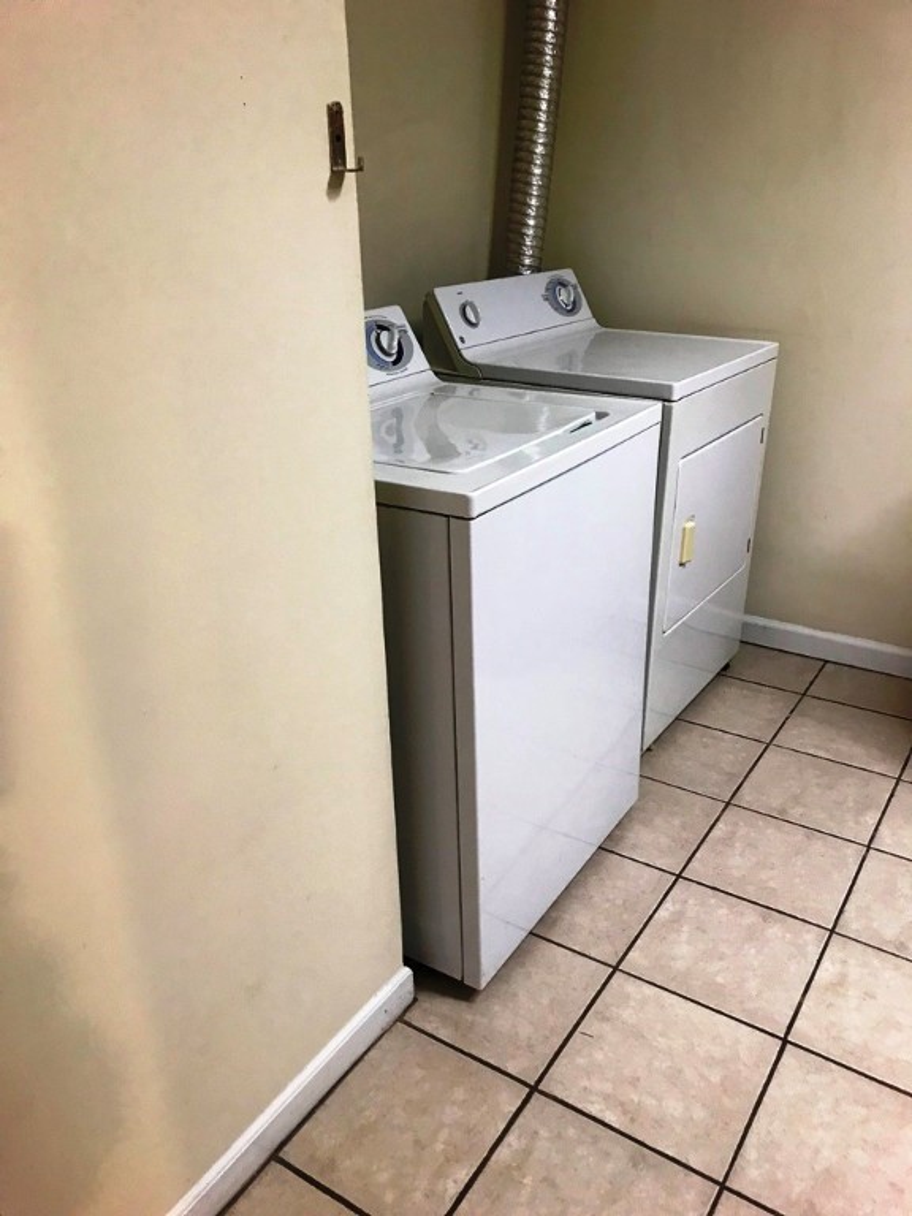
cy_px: 608
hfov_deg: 49.7
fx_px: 984
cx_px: 456
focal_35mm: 28
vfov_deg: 63.4
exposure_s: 1/15
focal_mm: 3.99
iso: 50
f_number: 1.8
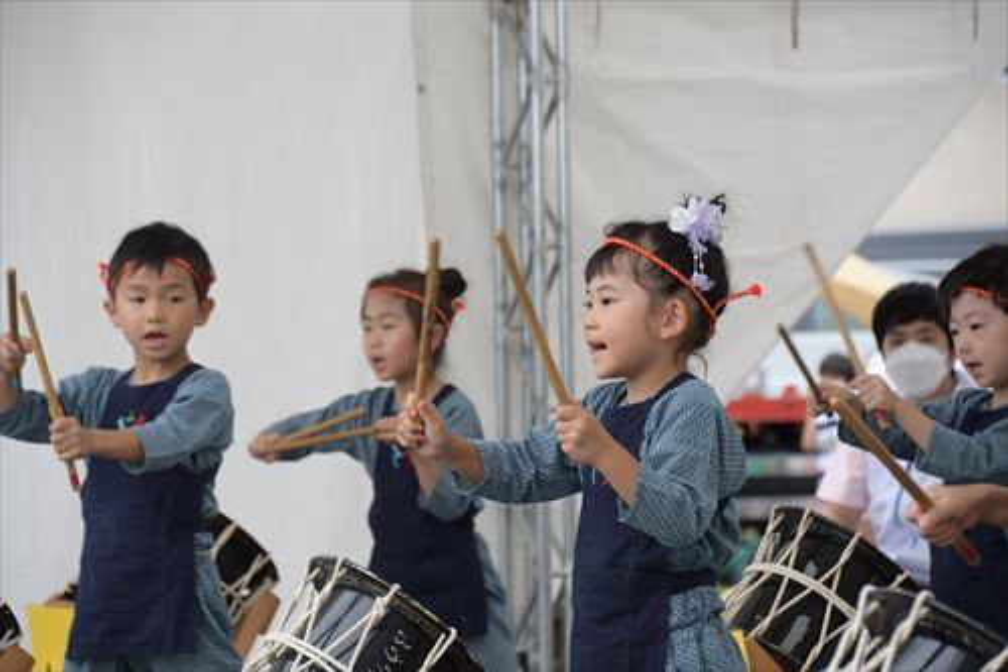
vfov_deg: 7.9
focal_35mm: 174
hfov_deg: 11.8
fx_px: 4870
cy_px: 336
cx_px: 504
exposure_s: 1/400
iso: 1250
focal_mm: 116
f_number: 5.6
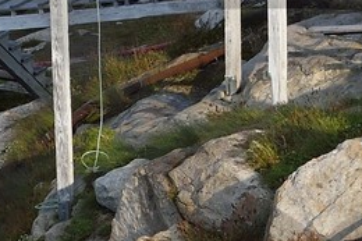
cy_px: -217
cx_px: 561
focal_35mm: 627
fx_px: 6301
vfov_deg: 2.2
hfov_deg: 3.3
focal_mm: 102
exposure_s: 1/250
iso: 200
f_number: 10
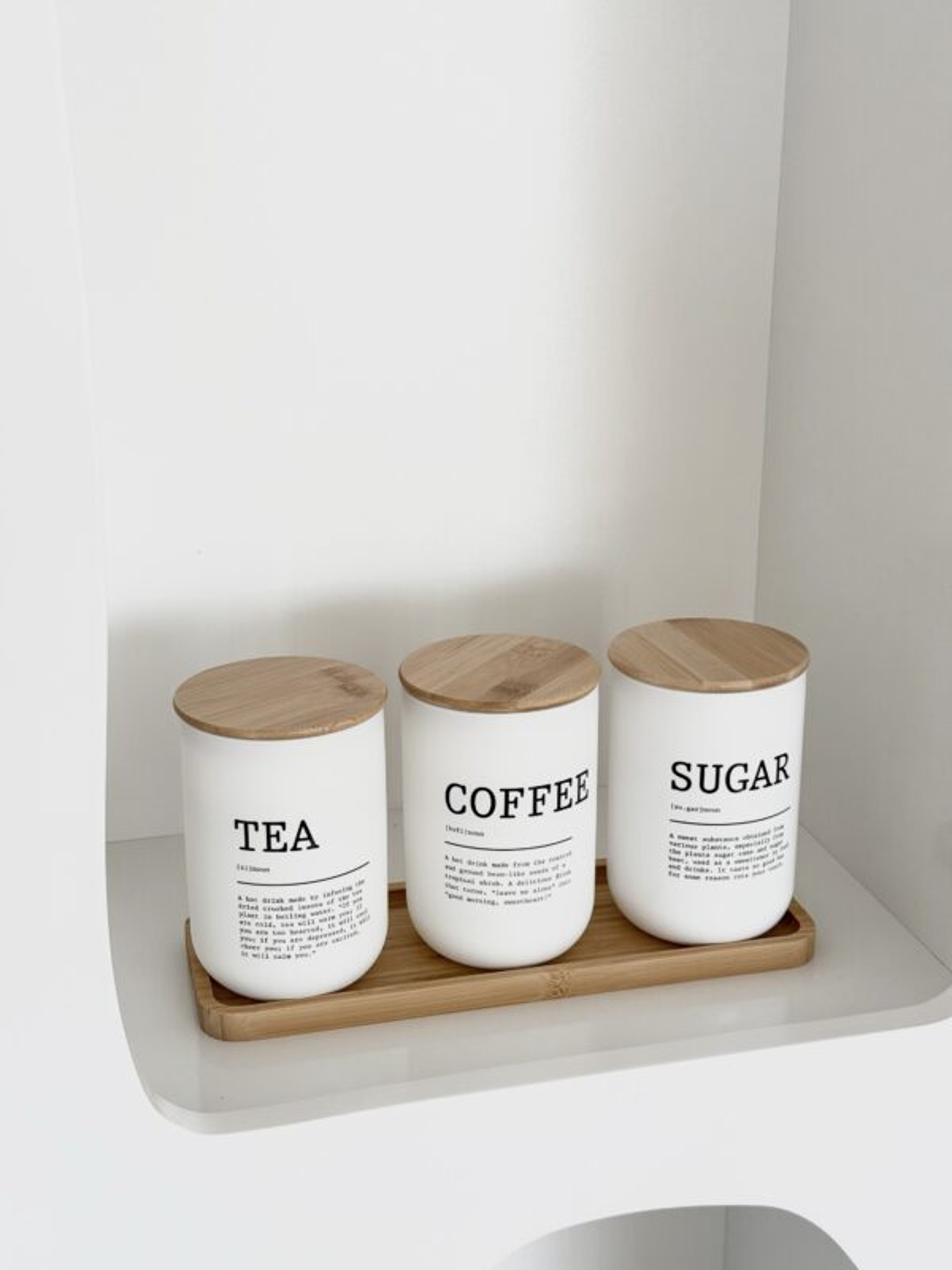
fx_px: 1760
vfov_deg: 39.7
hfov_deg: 30.3
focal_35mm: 48
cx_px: 476
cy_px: 635
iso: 64
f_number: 1.78
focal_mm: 6.76
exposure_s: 1/122
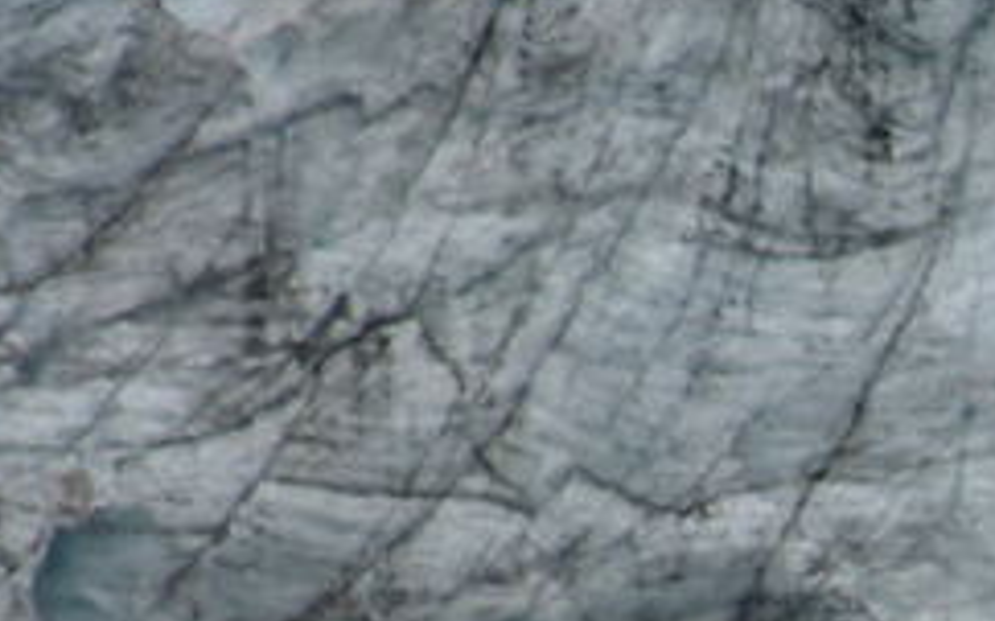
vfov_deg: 0.8
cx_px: 2265
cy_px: 1139
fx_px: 43882
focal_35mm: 1619
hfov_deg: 1.3
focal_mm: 300
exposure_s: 1/640
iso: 450
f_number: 5.6
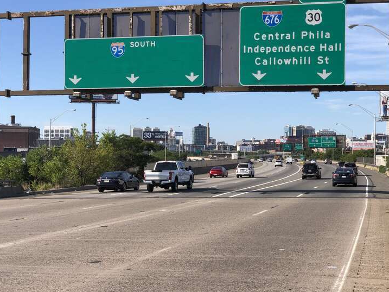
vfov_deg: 25.2
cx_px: 211
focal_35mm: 58
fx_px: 652
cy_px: 137
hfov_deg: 33.2
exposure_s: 1/917
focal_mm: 6
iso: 16
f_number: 2.4
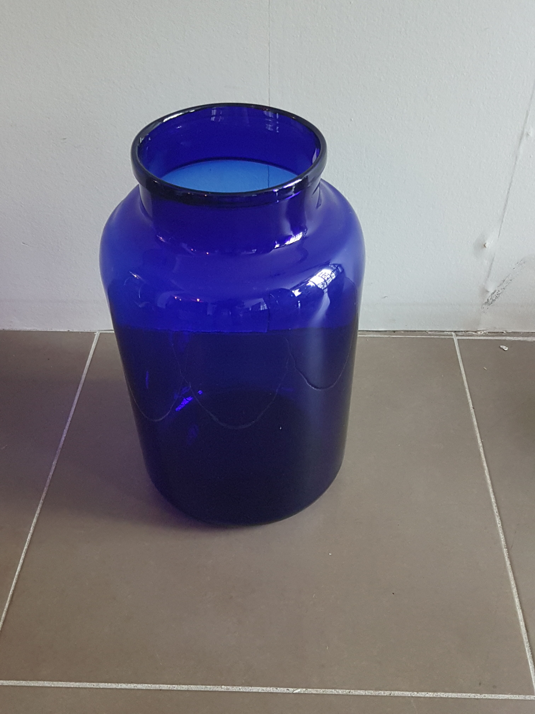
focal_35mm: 26
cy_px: 357
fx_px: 536
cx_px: 268
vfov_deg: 67.3
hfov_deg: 53.1
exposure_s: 1/50
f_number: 1.7
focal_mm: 4.2
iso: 160
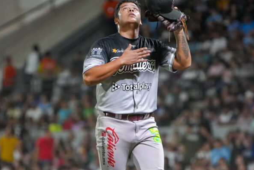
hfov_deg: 6.0
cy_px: 126
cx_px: 140
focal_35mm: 346
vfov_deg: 4.0
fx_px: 2444
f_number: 2.8
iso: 5000
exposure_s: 1/1600
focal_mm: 200
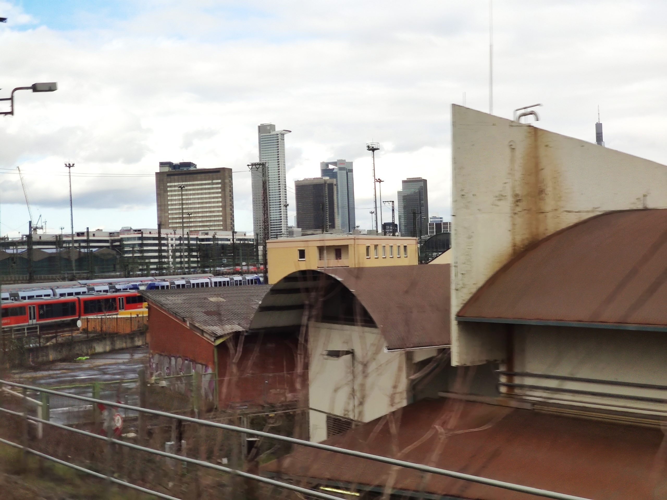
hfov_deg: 36.8
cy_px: 250
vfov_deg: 28.0
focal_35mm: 52
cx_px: 334
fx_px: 1002
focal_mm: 5.54
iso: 100
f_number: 2.4
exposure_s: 1/141
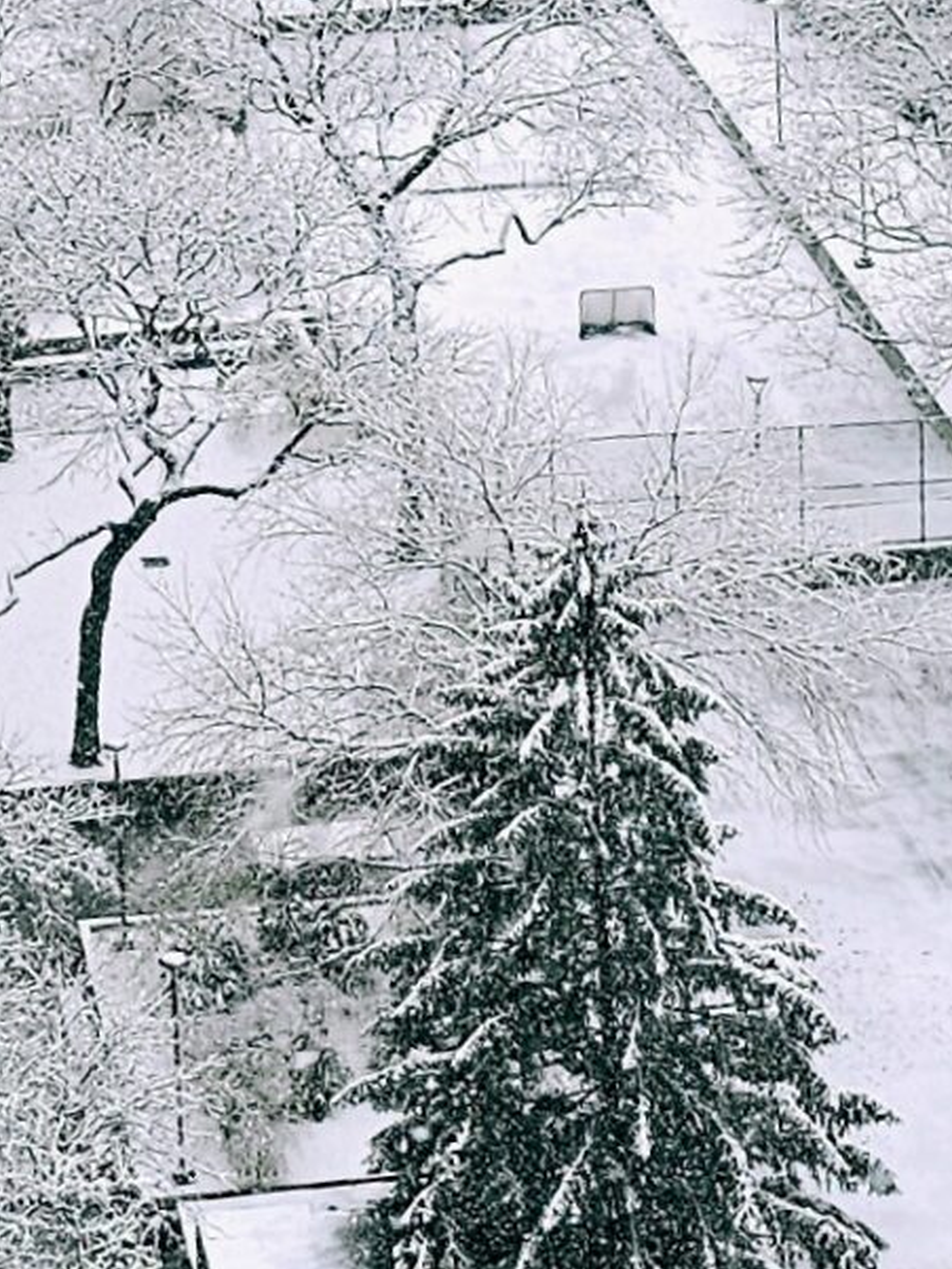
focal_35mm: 98
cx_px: 697
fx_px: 3592
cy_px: -621
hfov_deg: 15.0
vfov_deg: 17.9
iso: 20
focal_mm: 6.3
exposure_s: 1/208
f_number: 1.7
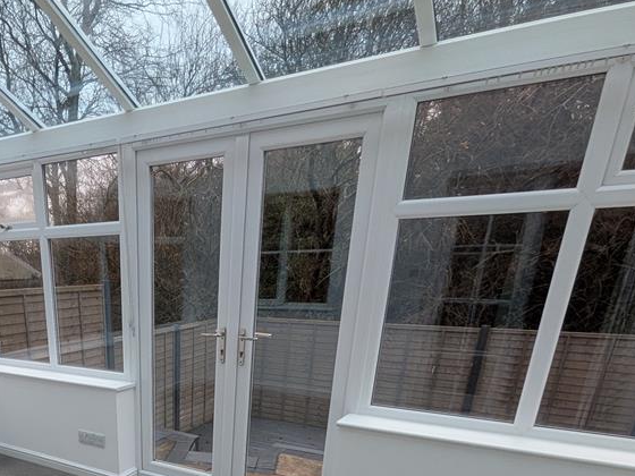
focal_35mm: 30
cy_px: 488
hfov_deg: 55.9
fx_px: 550
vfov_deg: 40.3
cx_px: 133
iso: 123
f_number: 2.2
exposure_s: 1/100
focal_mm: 1.85
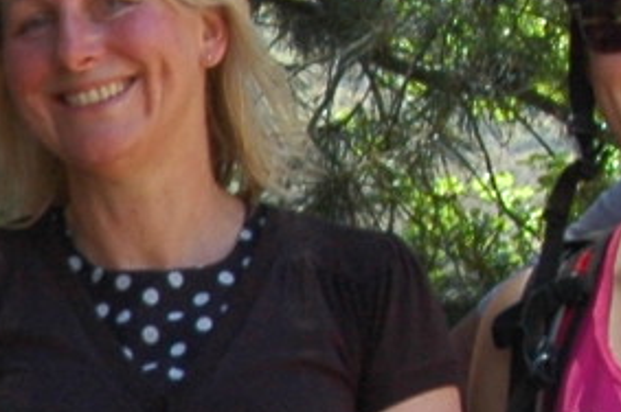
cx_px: -889
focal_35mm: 594
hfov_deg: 3.4
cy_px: 721
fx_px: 10235
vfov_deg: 2.3
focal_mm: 50
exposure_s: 1/80
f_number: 9
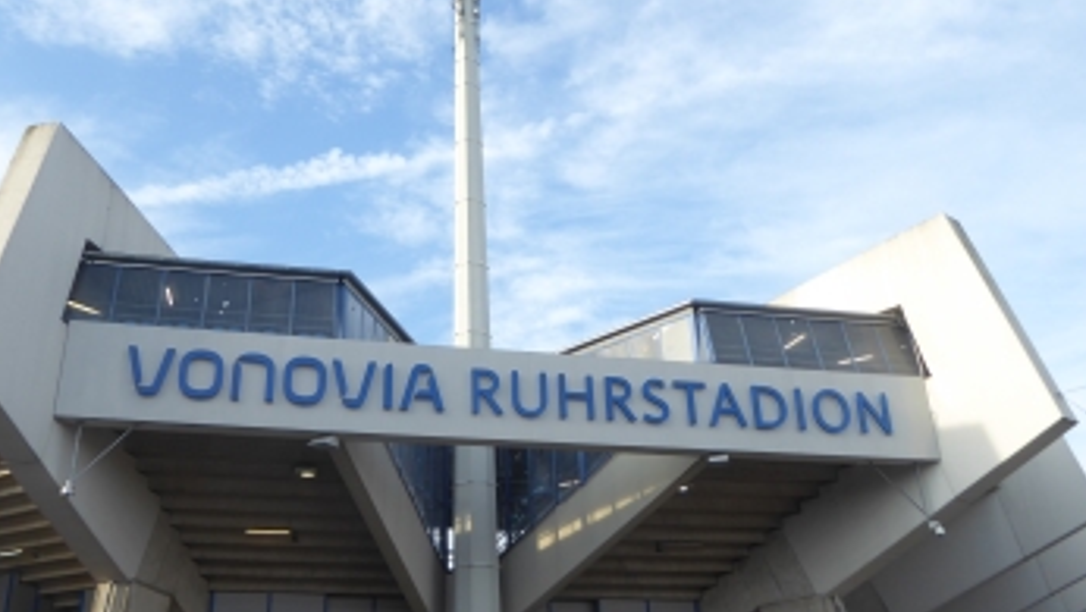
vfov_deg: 34.7
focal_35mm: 34
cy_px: 304
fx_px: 980
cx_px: 452
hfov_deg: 57.7
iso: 80
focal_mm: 4.3
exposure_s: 1/250
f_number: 3.3
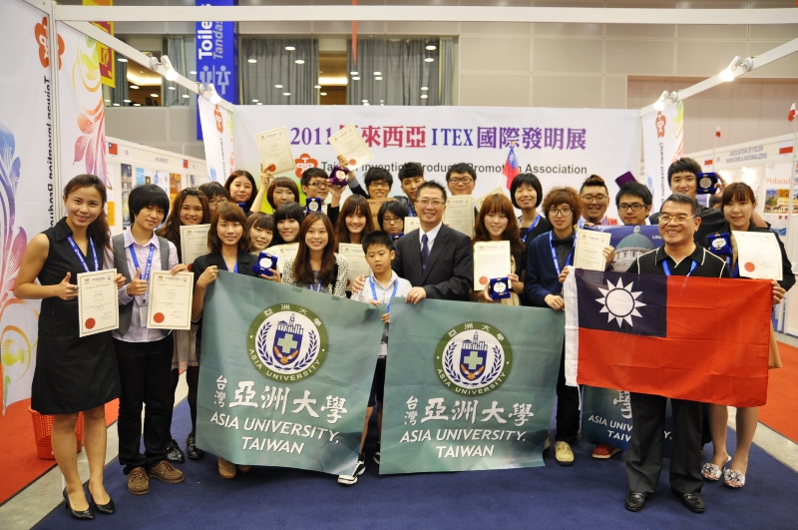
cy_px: 265
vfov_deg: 45.5
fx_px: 631
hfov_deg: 64.6
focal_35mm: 28
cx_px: 399
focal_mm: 19
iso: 200
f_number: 2.8
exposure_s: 1/30
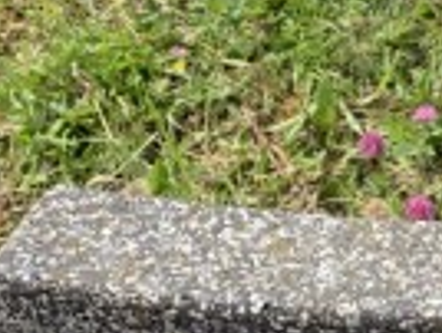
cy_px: 227
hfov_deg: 13.6
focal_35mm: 124
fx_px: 1586
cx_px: 874
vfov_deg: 12.0
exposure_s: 1/1427
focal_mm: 4.25
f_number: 1.8
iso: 25
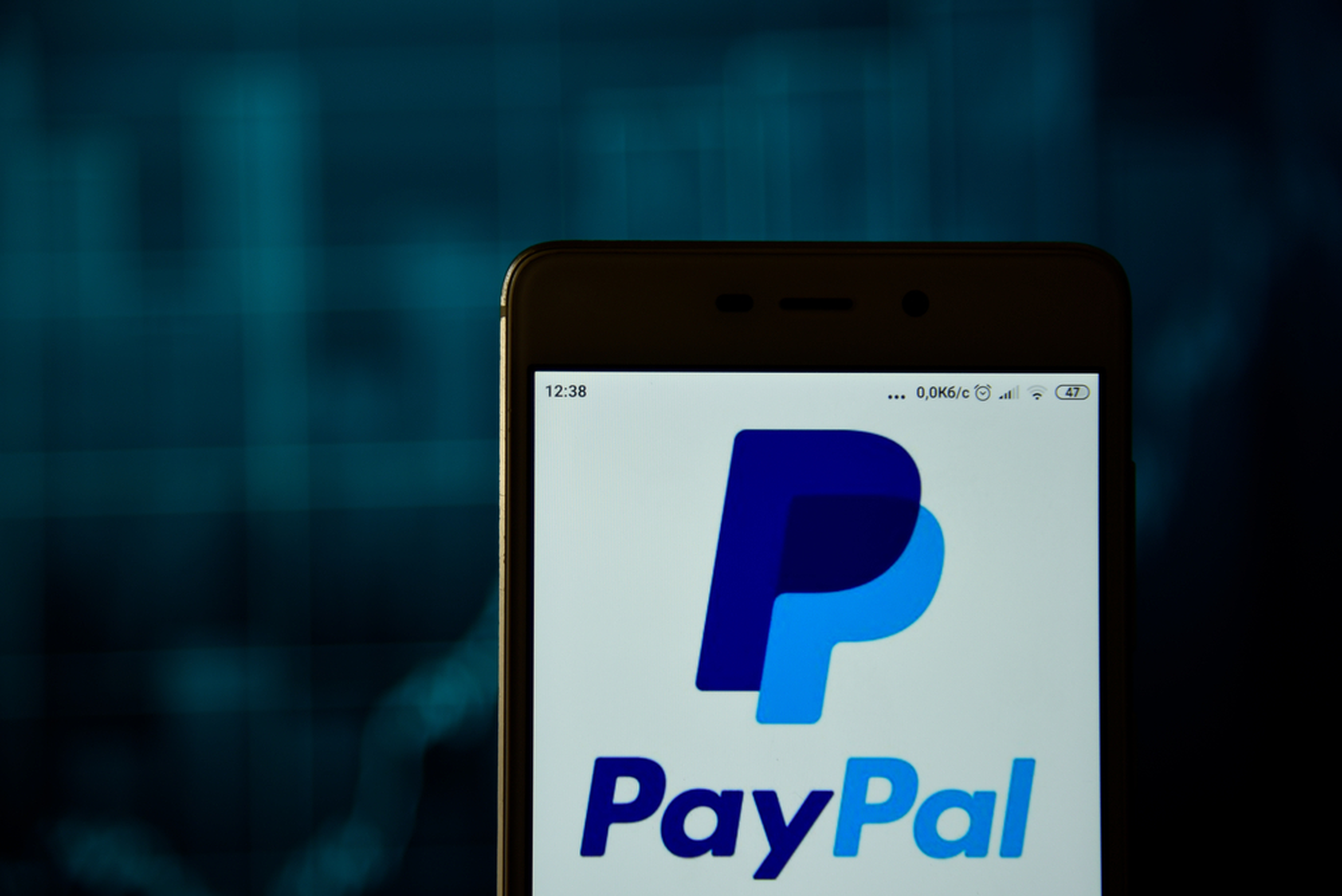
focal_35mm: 120
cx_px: 671
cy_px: 448
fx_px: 4476
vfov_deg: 11.4
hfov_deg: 17.1
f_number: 4
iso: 320
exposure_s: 1/100
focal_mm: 120
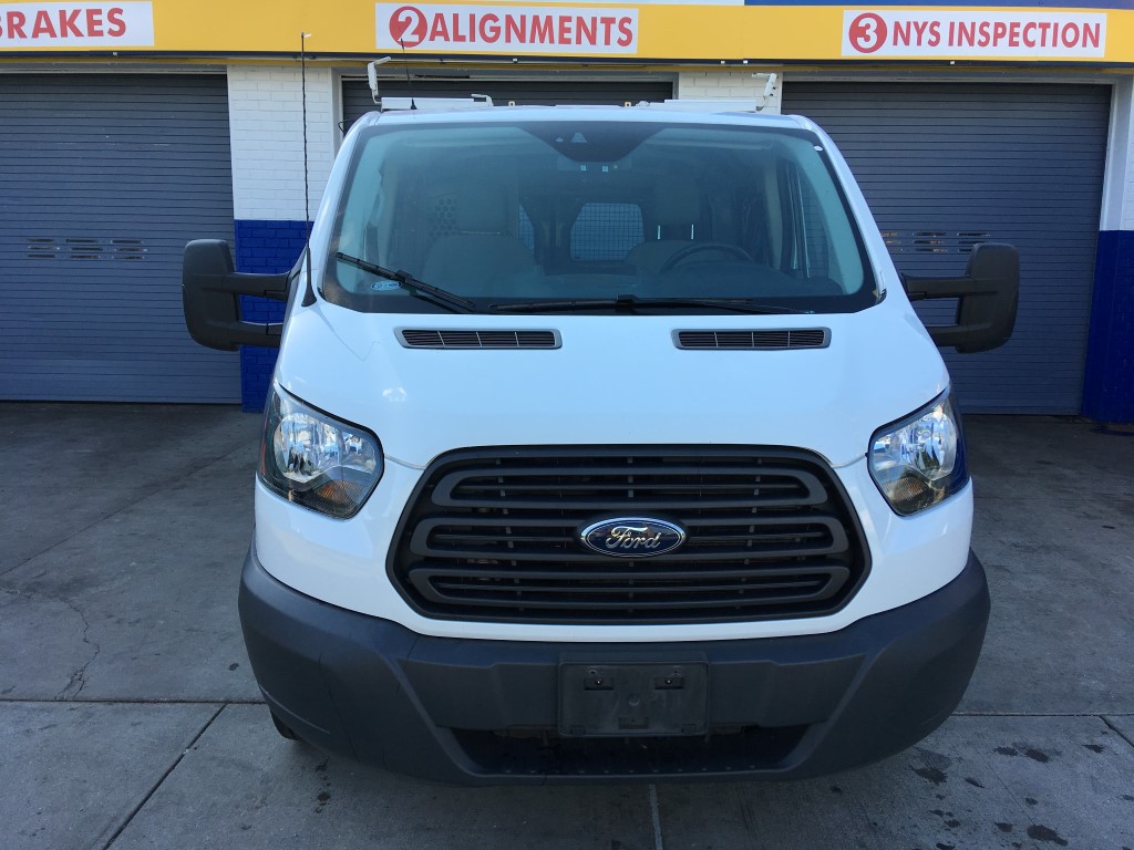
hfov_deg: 61.7
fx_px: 950
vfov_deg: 48.2
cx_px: 567
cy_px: 425
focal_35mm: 29
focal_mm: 4.15
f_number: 2.2
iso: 25
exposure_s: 1/398
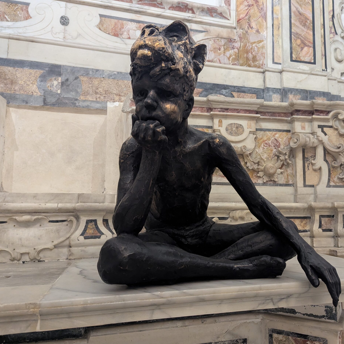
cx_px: 213
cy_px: 168
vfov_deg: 55.6
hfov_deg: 55.0
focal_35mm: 29
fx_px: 326
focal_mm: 6.81
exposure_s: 1/25
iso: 846
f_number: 1.85
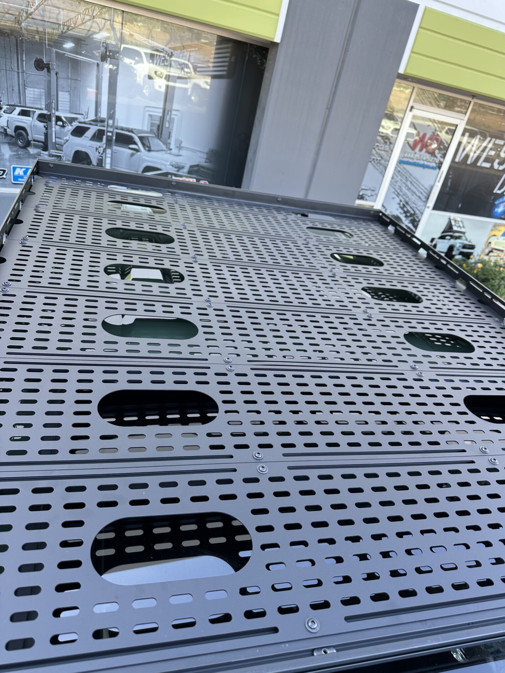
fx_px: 467
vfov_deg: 71.6
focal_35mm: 24
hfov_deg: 56.8
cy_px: 336
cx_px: 252
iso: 64
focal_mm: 6.86
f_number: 1.78
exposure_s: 1/121
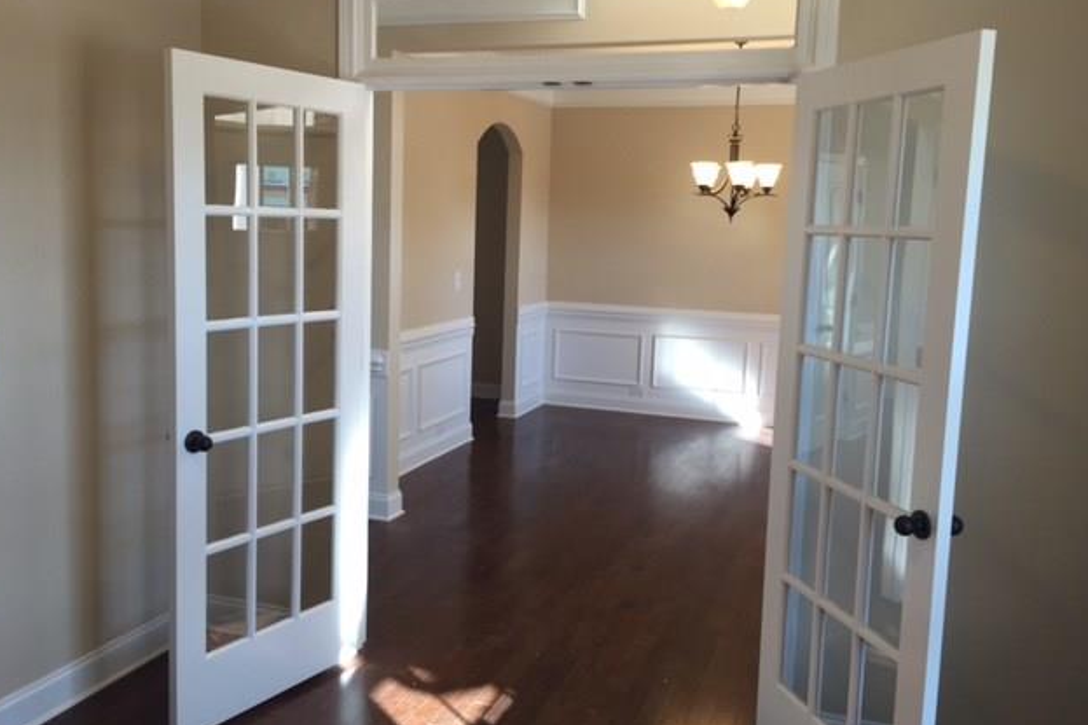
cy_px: 342
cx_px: 536
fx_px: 937
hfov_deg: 60.3
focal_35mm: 31
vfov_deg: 42.3
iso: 40
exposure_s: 1/60
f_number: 2.2
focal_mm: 4.15
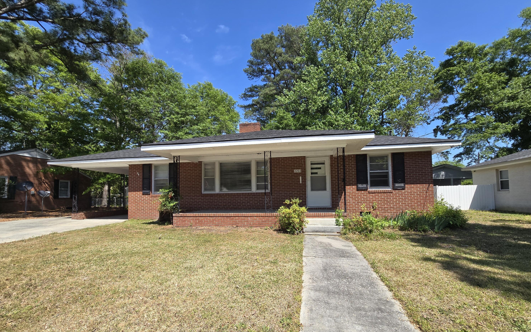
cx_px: 269
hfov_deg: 105.3
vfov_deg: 78.4
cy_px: 182
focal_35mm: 14
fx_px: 203
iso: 50
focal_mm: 2.2
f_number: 2.2
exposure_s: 1/1468
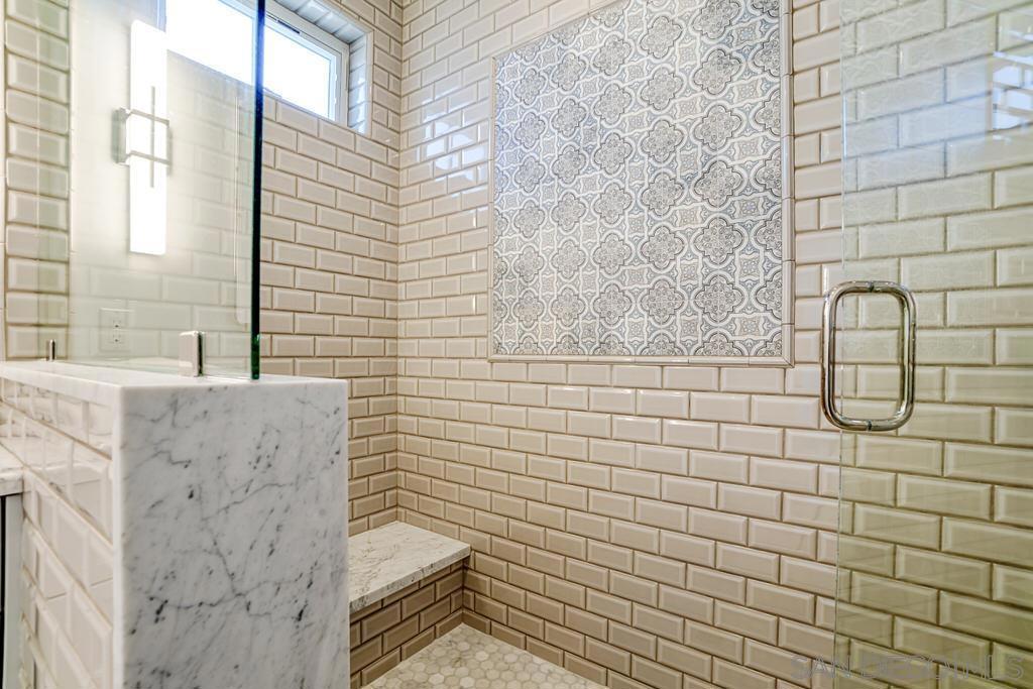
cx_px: 516
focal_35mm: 15
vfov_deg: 77.3
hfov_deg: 100.4
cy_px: 344
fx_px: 430
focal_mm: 10
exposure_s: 1/5
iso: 100
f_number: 7.1
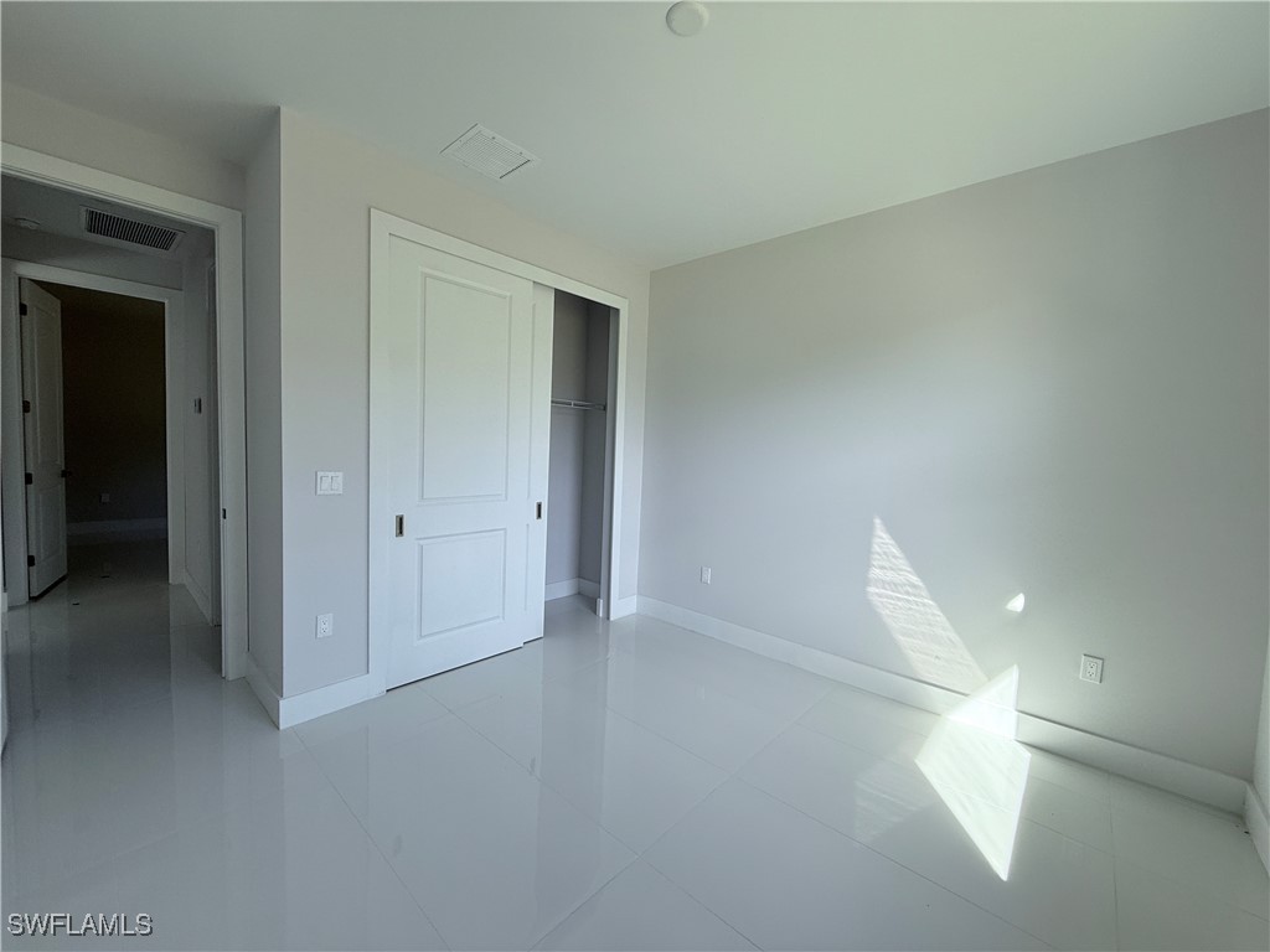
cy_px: 476
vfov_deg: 85.7
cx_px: 635
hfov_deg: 102.1
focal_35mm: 14
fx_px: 514
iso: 50
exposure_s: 1/99
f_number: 2.2
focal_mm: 2.22
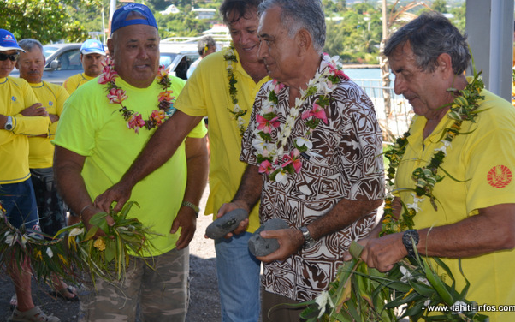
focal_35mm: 52
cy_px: 142
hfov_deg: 38.9
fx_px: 730
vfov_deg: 24.8
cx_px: 263
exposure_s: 1/200
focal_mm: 32
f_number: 5
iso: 100
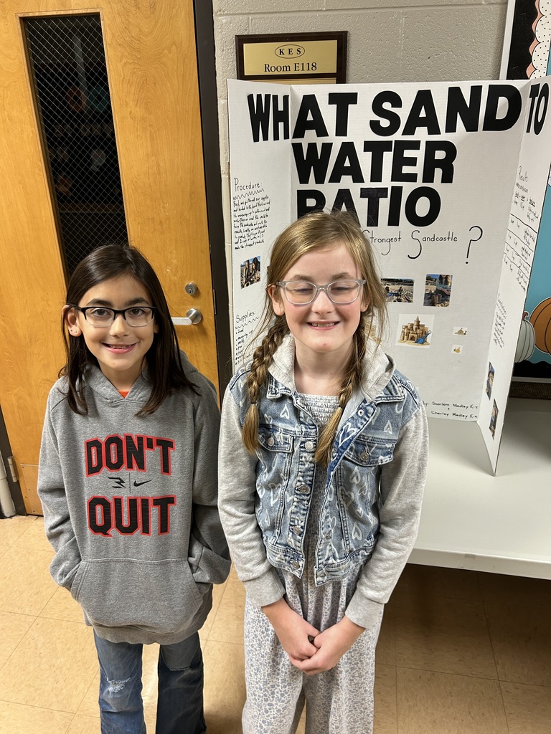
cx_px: 276
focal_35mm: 26
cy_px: 367
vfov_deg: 67.3
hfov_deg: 53.1
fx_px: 552
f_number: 1.5
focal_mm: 5.7
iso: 160
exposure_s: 1/60
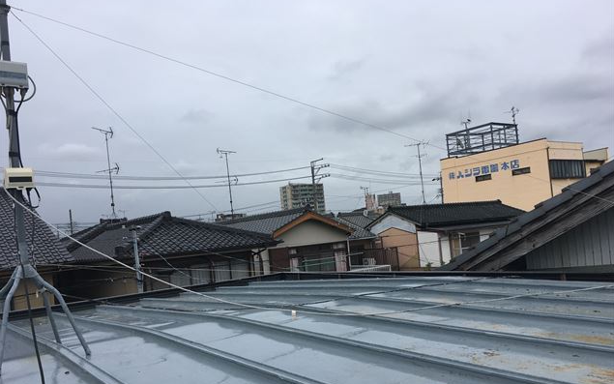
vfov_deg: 40.5
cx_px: 307
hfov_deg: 61.2
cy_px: 224
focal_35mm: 31
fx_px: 519
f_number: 2.2
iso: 25
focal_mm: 4.15
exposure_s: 1/1374
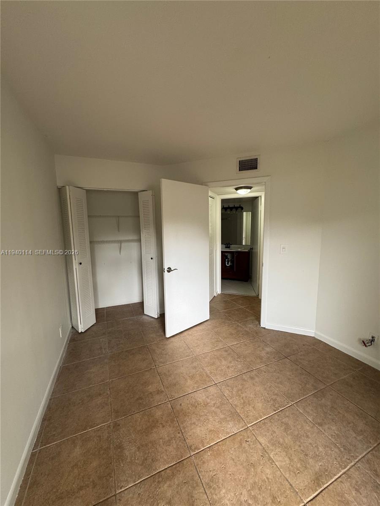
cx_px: 190
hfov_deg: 85.7
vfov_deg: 102.1
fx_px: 205
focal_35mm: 14
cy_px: 253
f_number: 2.2
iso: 160
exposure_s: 1/99
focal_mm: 2.22
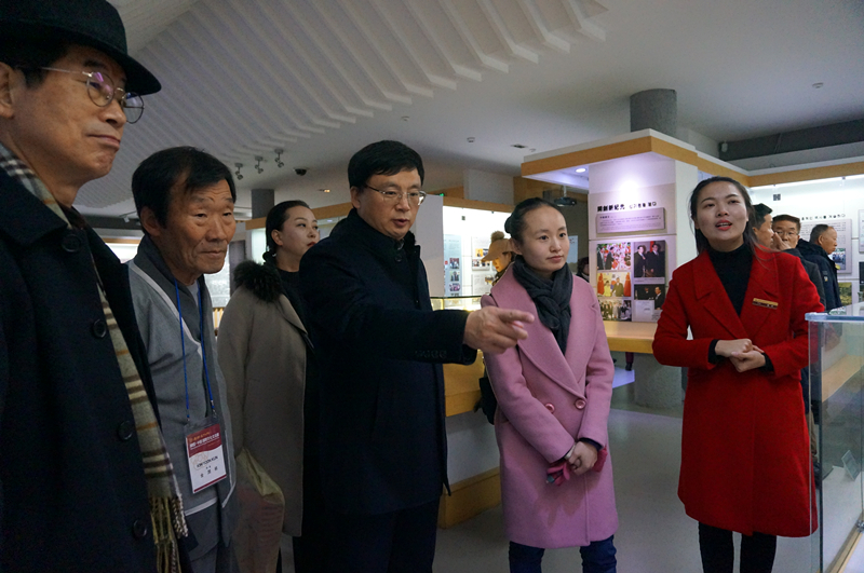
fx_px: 575
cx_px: 432
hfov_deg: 73.8
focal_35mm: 24
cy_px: 286
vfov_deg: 53.0
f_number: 3.5
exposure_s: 1/125
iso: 3200
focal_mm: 16
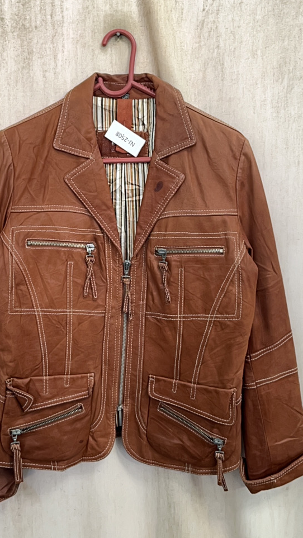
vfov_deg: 59.4
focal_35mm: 33
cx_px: 122
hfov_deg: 35.5
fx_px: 471
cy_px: 249
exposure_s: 1/60
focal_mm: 5.1
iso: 40
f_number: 1.6
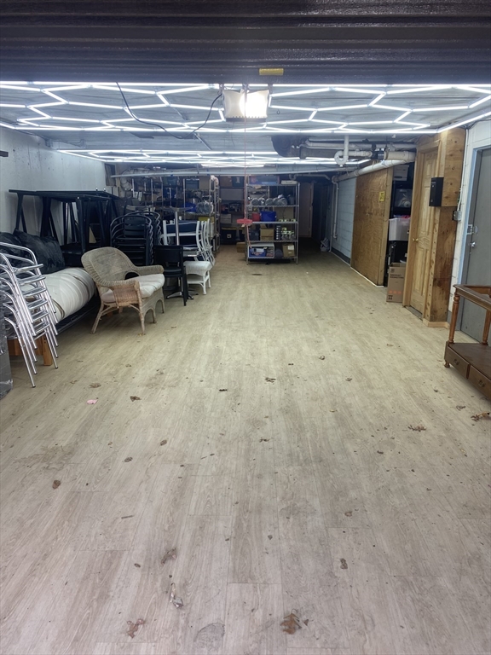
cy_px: 328
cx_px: 246
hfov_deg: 53.1
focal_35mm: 26
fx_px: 492
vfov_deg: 67.3
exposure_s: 1/169
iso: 32
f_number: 1.8
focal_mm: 4.25
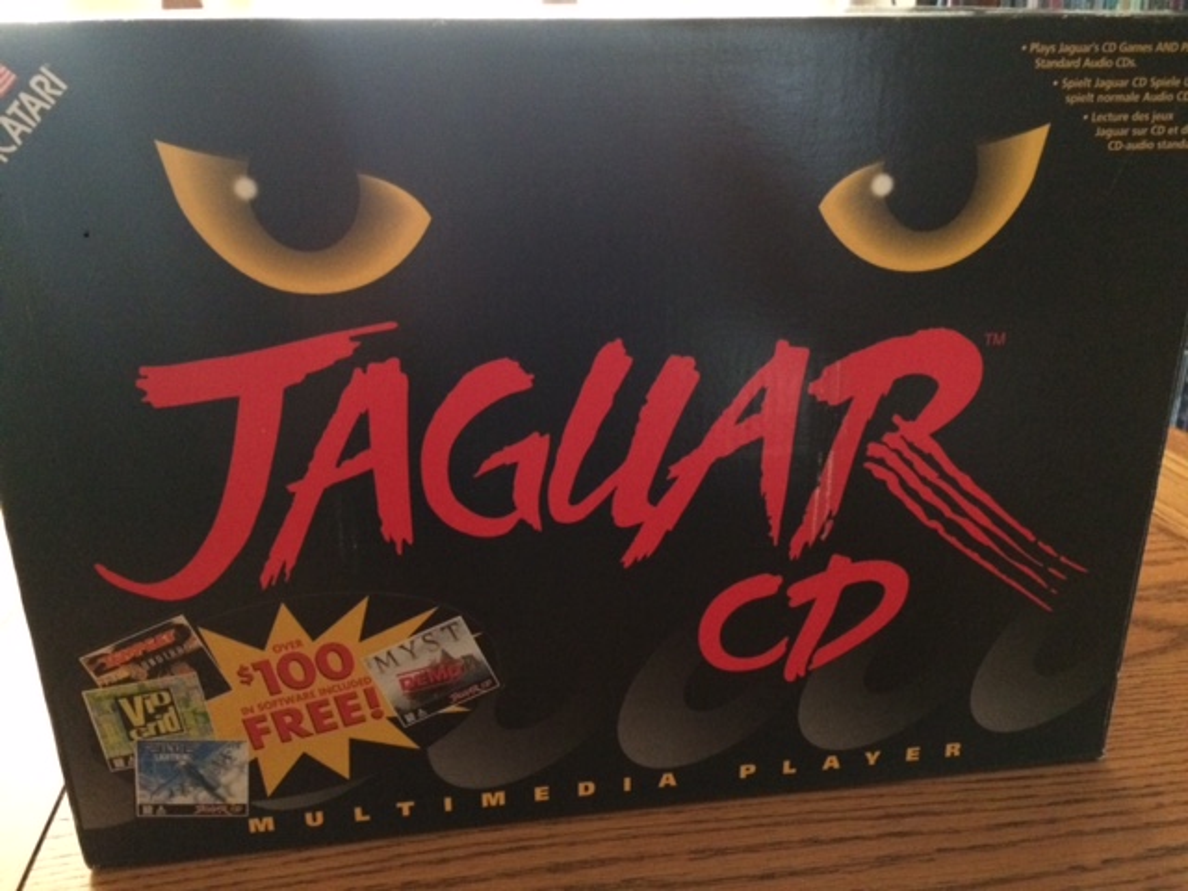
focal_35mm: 29
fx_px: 995
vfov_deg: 48.2
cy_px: 446
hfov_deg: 61.7
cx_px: 594
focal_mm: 4.15
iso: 640
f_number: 2.2
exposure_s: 1/17
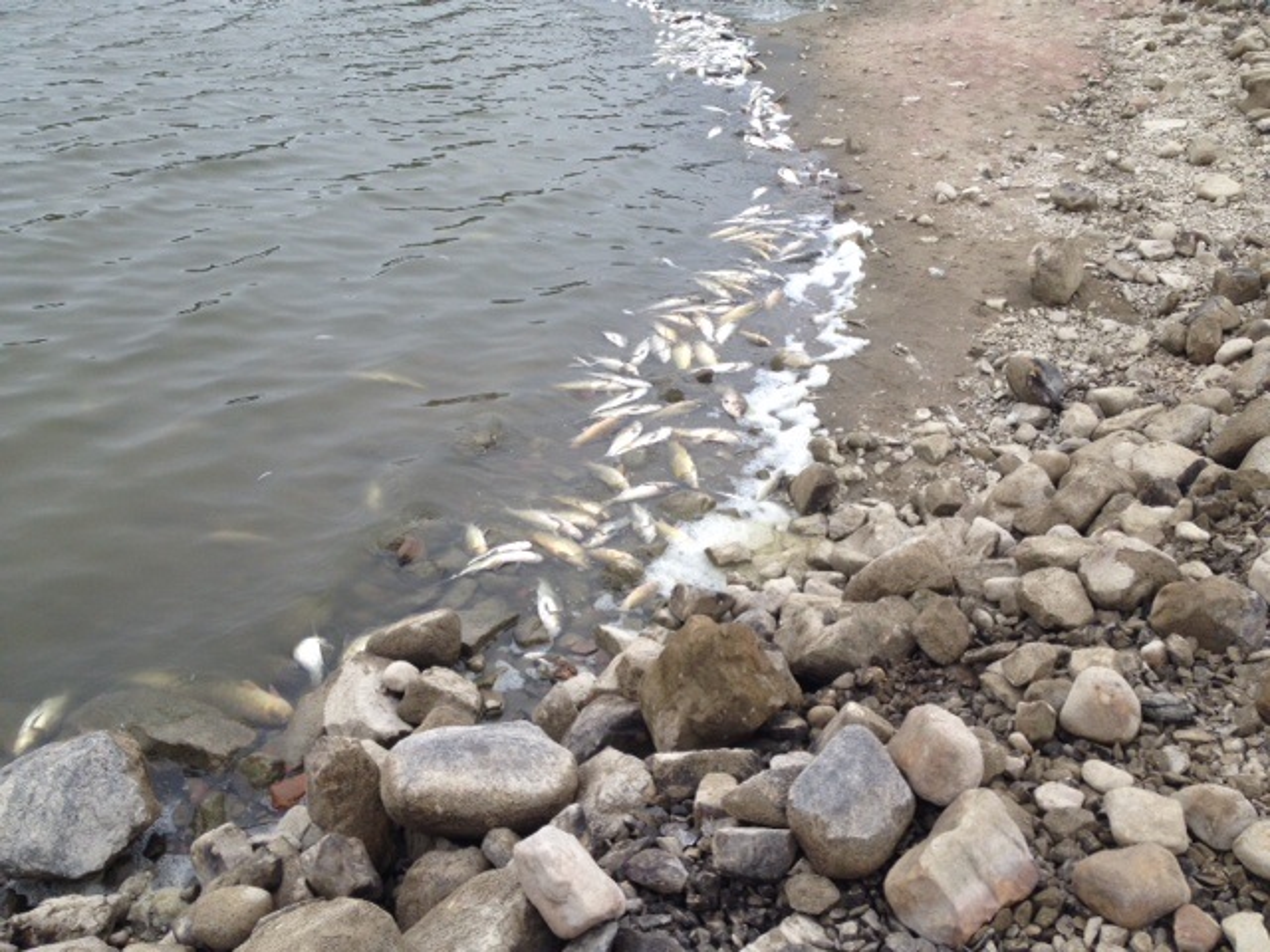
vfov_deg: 40.7
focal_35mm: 35
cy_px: 476
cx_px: 635
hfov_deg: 52.6
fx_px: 1284
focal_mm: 4.28
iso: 50
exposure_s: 1/378
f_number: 2.4
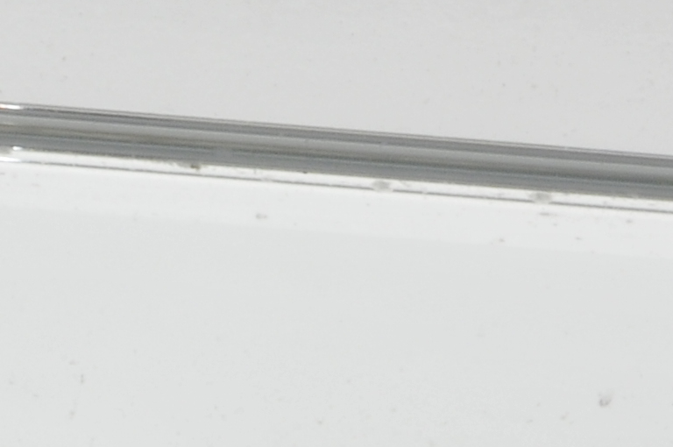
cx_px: -400
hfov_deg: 2.3
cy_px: 1180
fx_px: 16426
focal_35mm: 880
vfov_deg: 1.6
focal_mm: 105
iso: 200
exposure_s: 1/60
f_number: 25
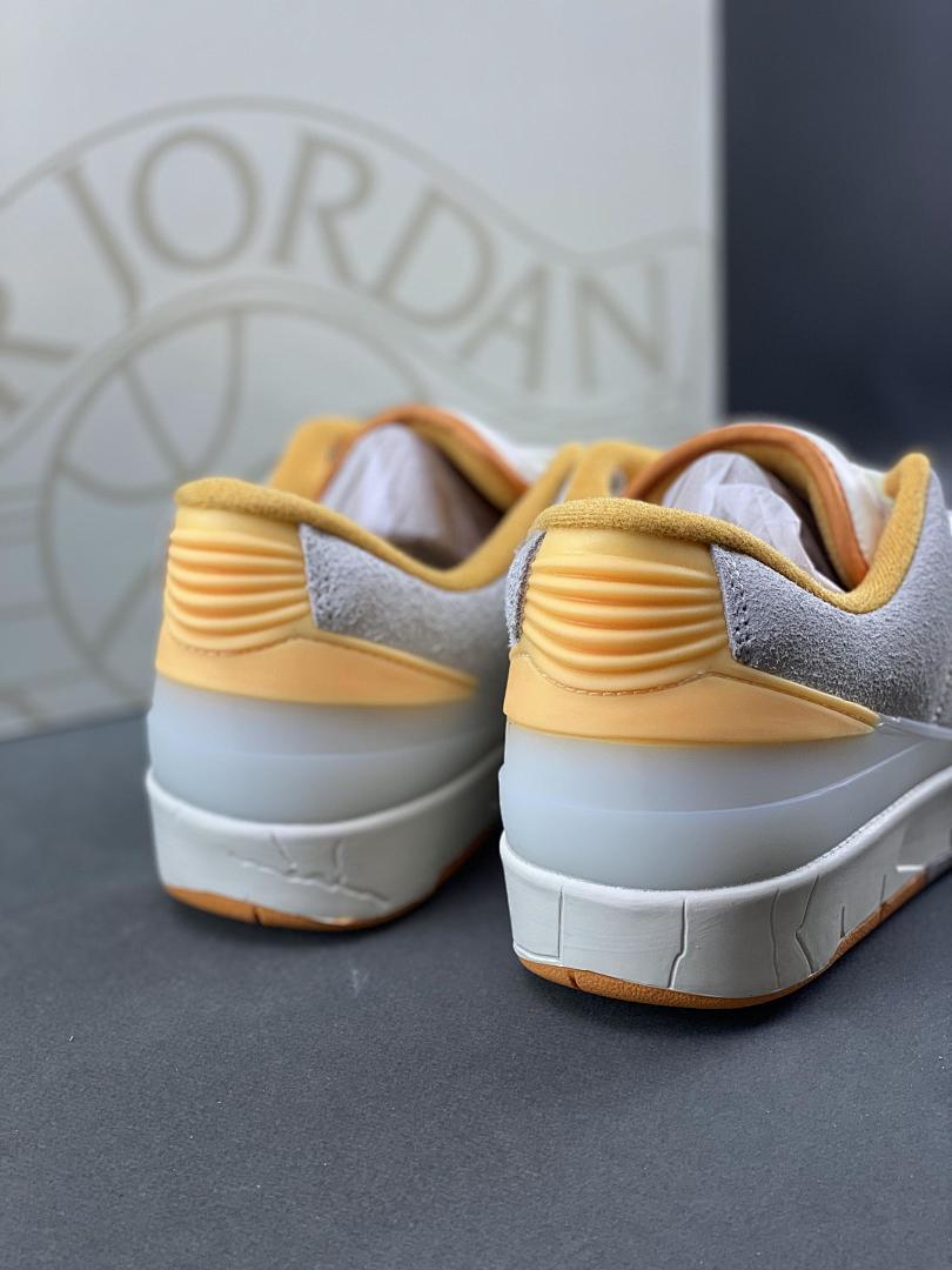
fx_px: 1907
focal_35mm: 52
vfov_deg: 36.8
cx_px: 476
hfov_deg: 28.0
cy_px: 635
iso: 50
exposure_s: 1/100
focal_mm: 6
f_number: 2
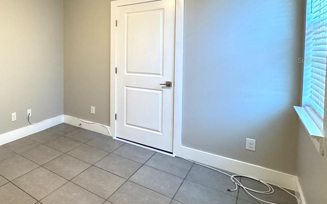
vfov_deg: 48.0
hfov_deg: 64.6
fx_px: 223
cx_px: 55
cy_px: 60
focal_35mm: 25
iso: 250
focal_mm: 2.22
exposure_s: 1/60
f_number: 2.2
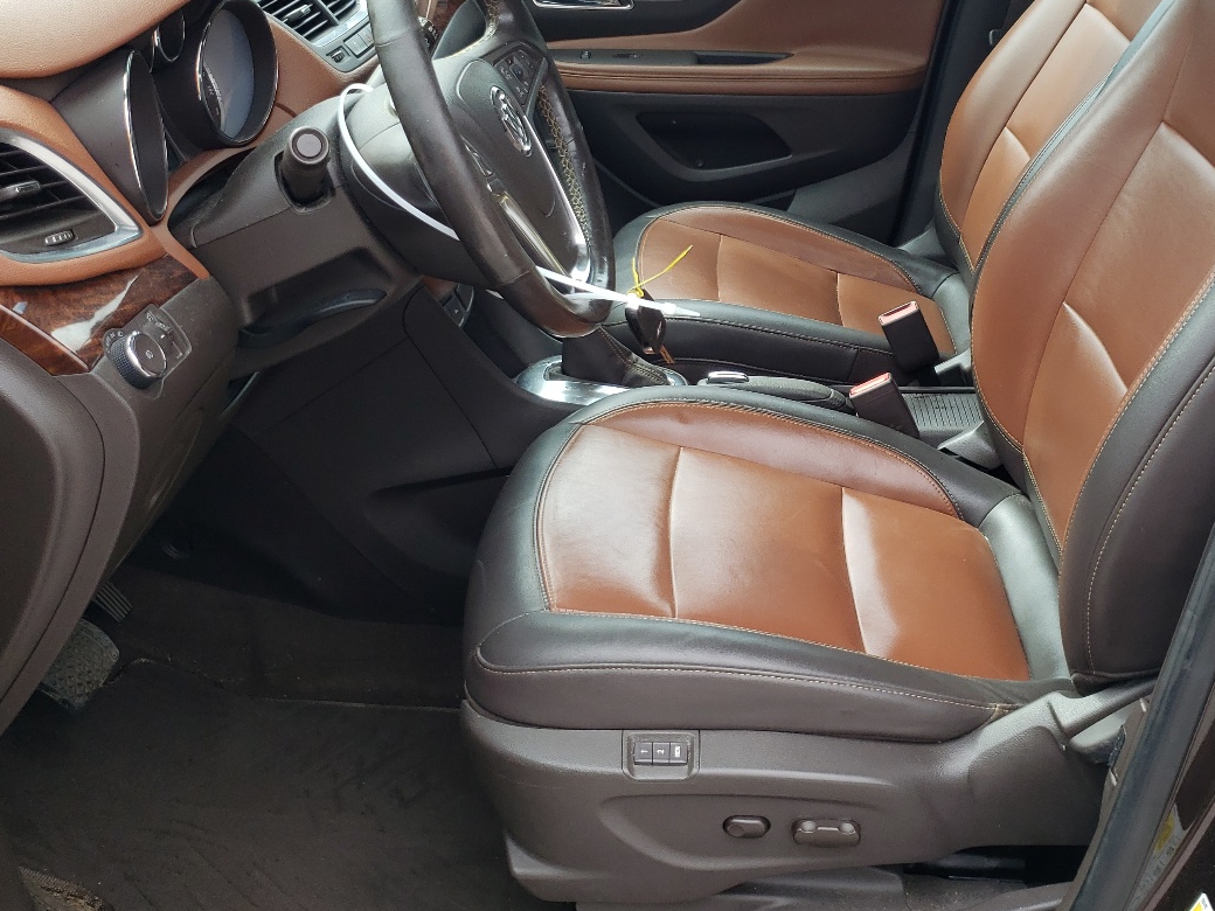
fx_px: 1404
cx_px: 751
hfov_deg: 46.4
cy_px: 312
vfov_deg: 35.6
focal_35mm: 40
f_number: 1.5
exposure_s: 1/357
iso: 50
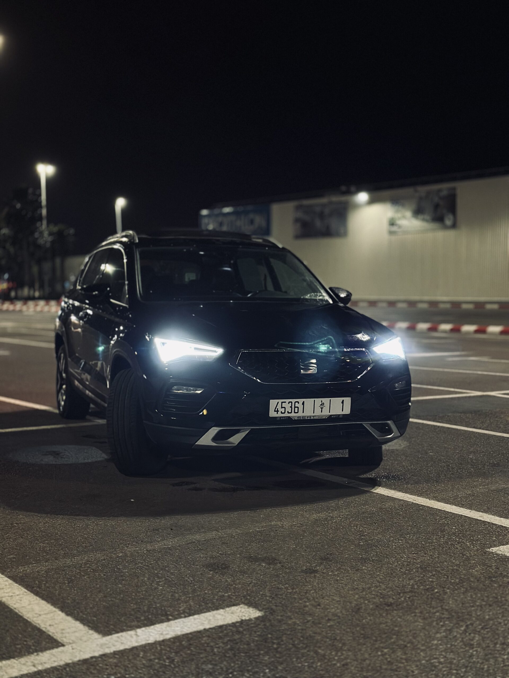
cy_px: 339
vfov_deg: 39.7
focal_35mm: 48
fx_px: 941
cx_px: 254
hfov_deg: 30.3
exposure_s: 1/32
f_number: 1.78
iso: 800
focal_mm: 6.86
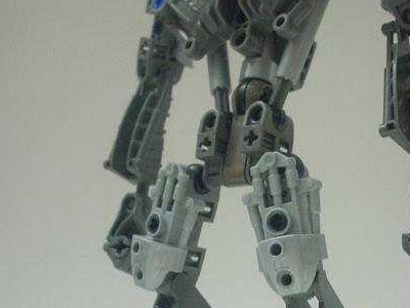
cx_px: 251
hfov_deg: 27.3
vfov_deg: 20.7
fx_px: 841
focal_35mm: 71
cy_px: 204
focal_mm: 6.2
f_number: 2.8
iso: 227
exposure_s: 1/4
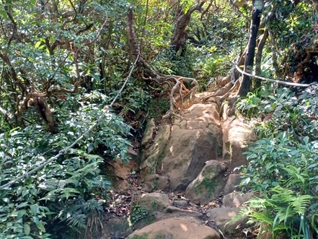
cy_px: 121
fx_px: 312
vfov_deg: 41.8
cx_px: 160
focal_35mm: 34
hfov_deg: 53.9
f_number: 1.8
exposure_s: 1/60
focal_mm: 4.6
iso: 100
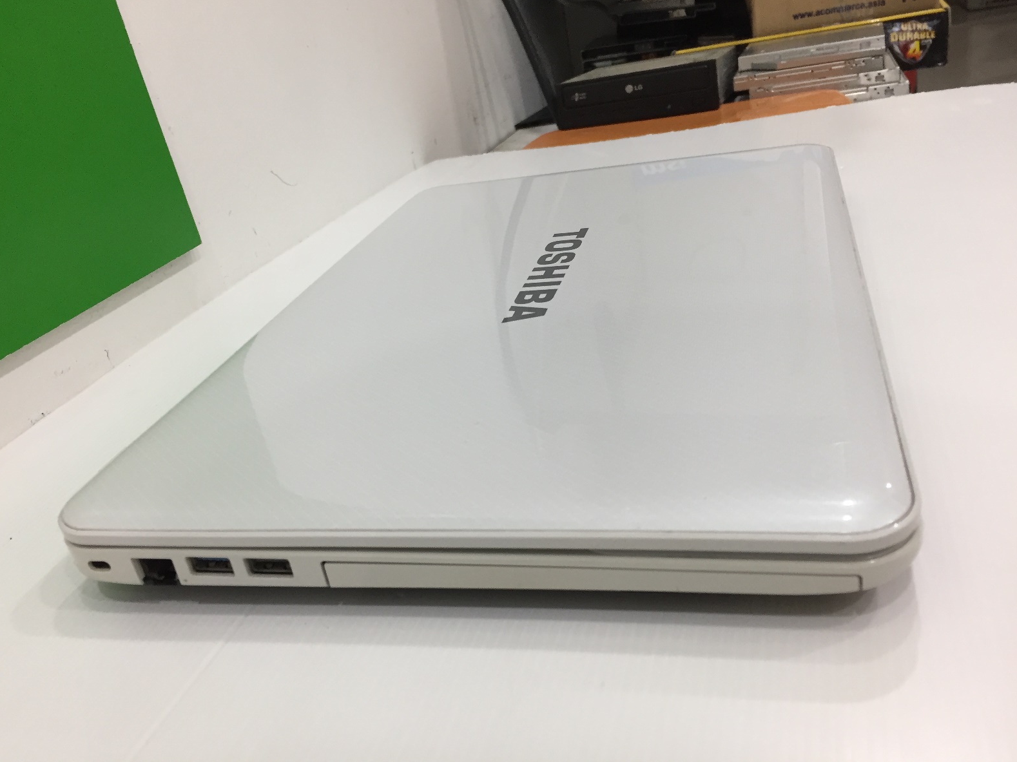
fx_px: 881
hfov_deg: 60.0
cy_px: 370
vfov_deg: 46.8
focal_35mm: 30
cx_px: 501
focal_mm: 4.15
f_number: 2.2
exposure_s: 1/33
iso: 50
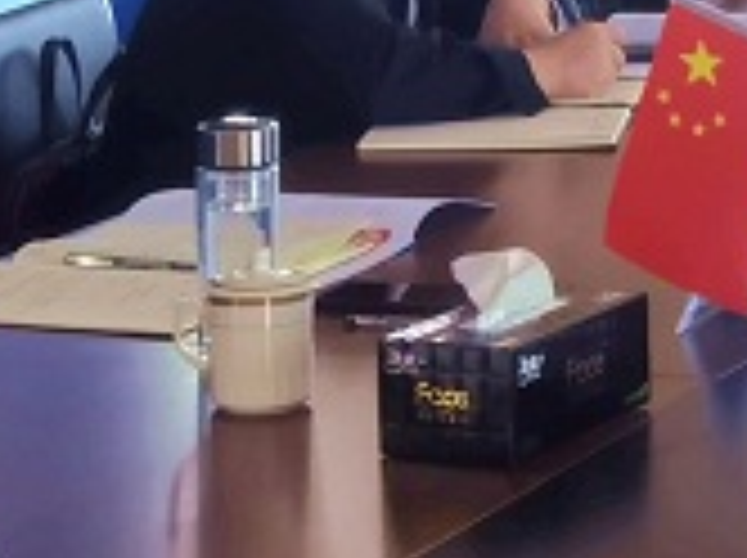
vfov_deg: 6.7
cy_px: -266
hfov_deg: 9.0
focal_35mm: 217
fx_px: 4676
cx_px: 968
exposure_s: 1/100
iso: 50
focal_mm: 6.71
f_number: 1.9
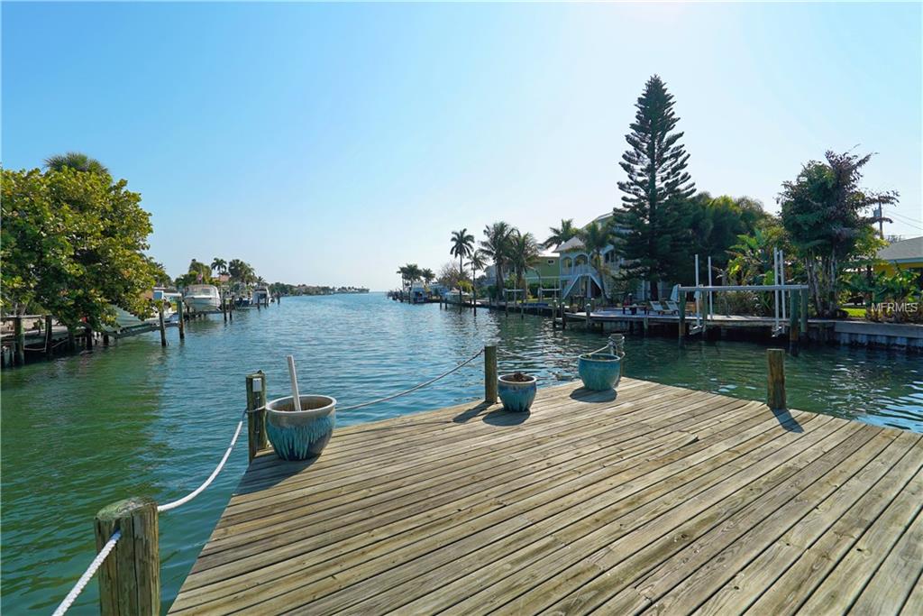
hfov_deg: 96.7
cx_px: 462
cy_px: 308
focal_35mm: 16
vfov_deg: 73.8
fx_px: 410
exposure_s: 1/400
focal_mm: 16
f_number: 8
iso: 100
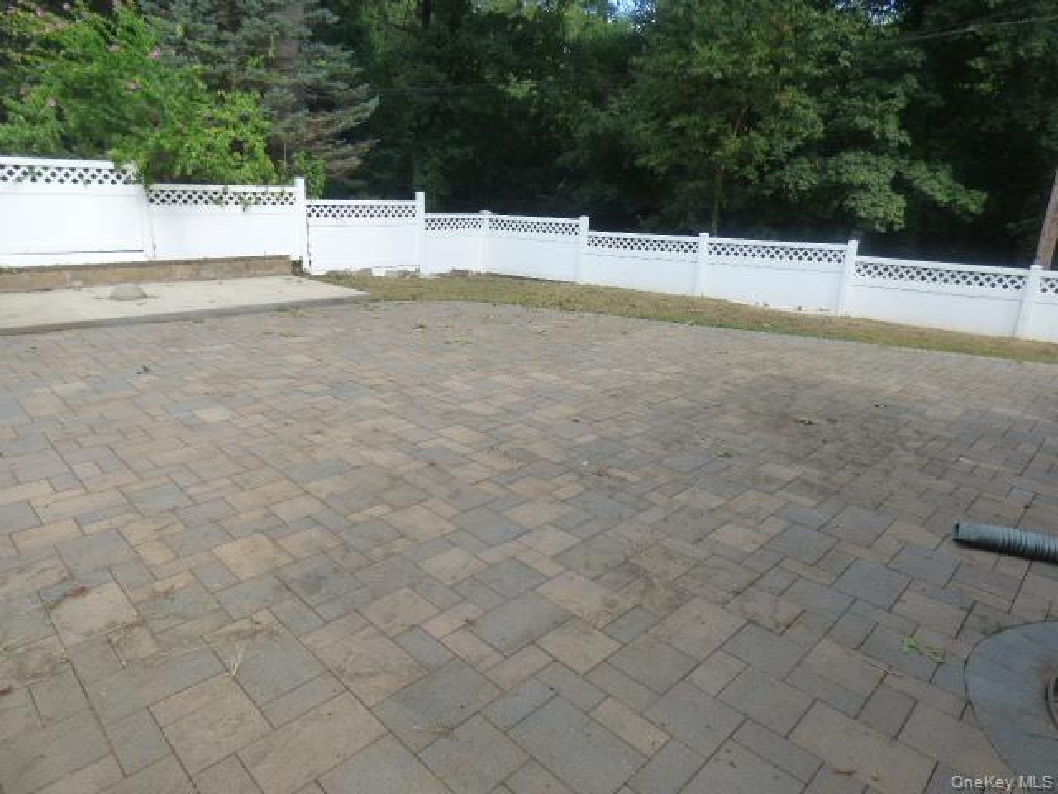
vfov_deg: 66.0
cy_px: 397
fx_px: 611
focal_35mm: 20
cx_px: 529
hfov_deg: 81.7
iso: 160
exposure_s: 1/400
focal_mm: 3.58
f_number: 2.8
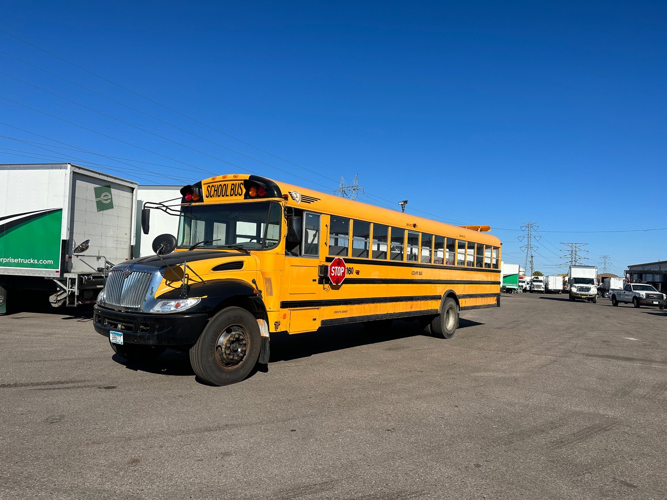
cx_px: 334
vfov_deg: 56.8
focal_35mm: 24
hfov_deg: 71.6
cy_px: 250
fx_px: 462
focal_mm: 6.86
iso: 80
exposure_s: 1/6623
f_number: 1.78
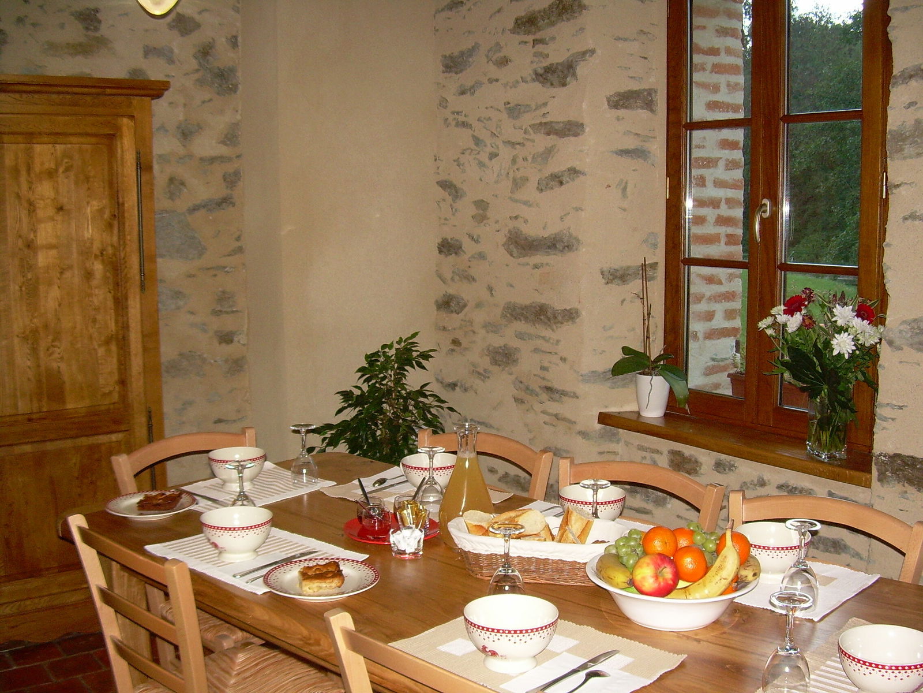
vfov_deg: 37.7
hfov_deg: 49.0
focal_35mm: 38
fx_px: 1013
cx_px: 462
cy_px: 346
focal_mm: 6.3
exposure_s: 1/60
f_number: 2.8
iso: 168
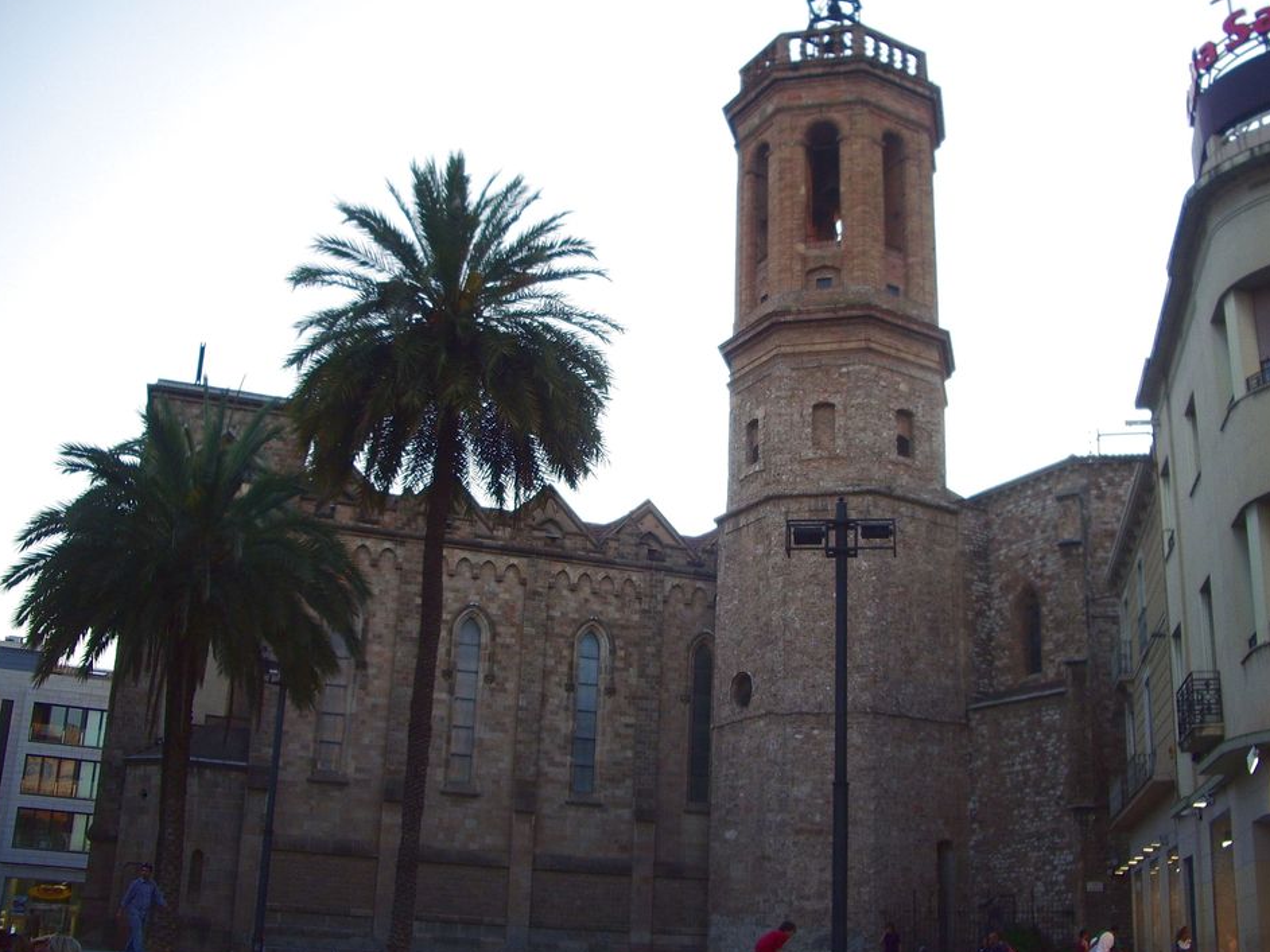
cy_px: 496
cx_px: 675
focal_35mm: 38
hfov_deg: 49.0
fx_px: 1394
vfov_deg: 37.7
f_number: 2.6
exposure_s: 1/125
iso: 50
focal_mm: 5.8
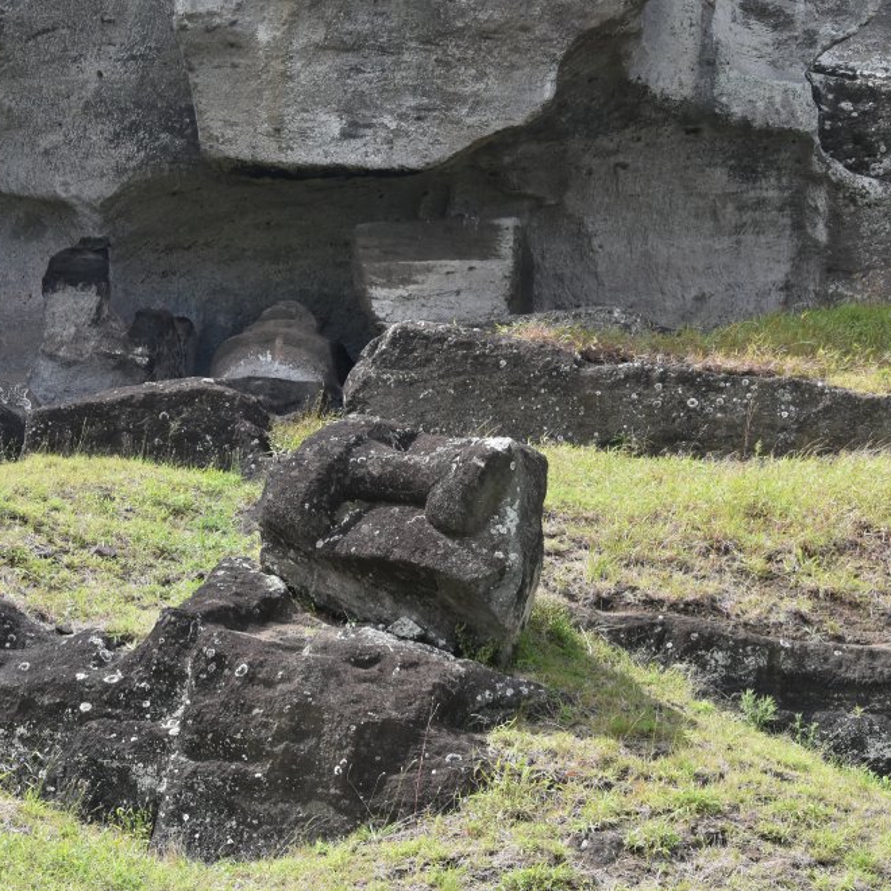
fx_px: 1970
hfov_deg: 25.5
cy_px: 449
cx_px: 375
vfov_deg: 25.5
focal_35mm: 68
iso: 800
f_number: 8
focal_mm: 35
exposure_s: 1/400
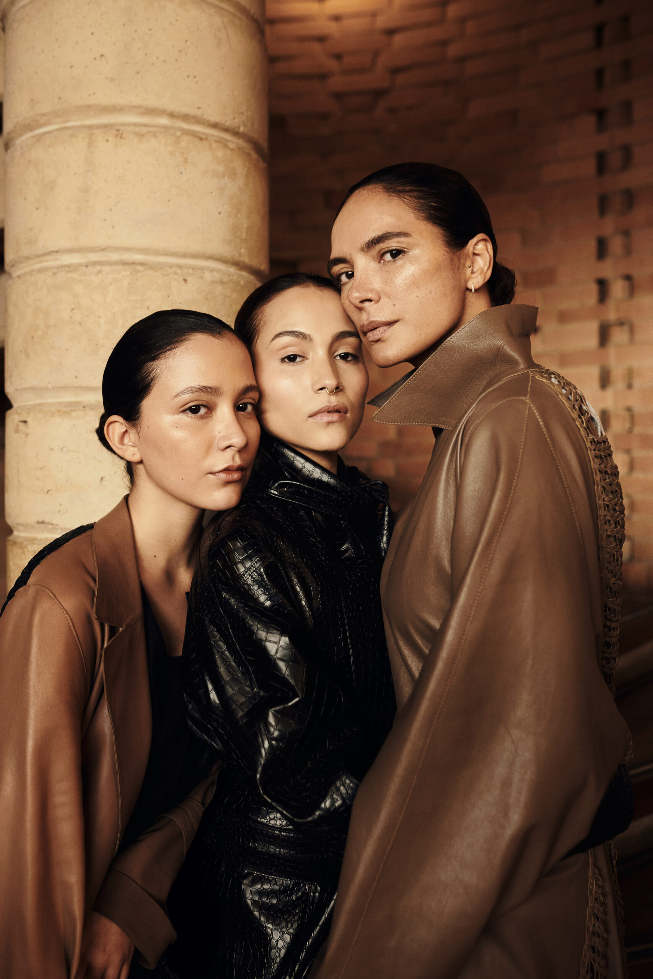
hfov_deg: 37.9
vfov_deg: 54.4
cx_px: 326
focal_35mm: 35
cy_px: 490
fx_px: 952
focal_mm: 35
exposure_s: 1/100
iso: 1000
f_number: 3.5
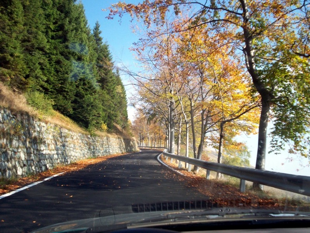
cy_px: 116
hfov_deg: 51.4
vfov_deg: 39.7
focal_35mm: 36
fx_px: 322
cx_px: 155
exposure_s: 1/215
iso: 100
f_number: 4.5
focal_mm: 5.9
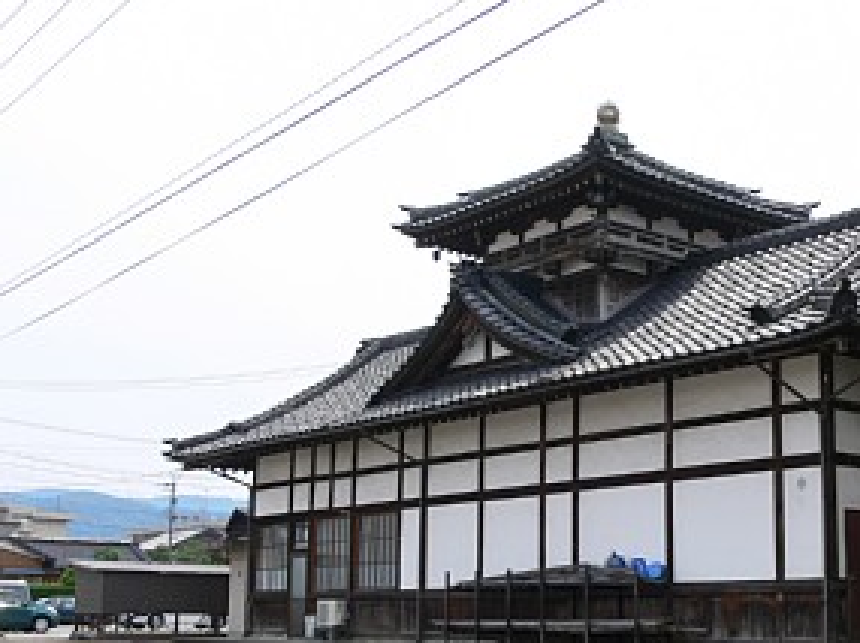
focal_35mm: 52
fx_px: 1290
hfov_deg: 36.3
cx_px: 600
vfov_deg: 27.9
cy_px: 392
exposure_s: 1/250
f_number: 5.6
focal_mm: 7.9
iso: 80
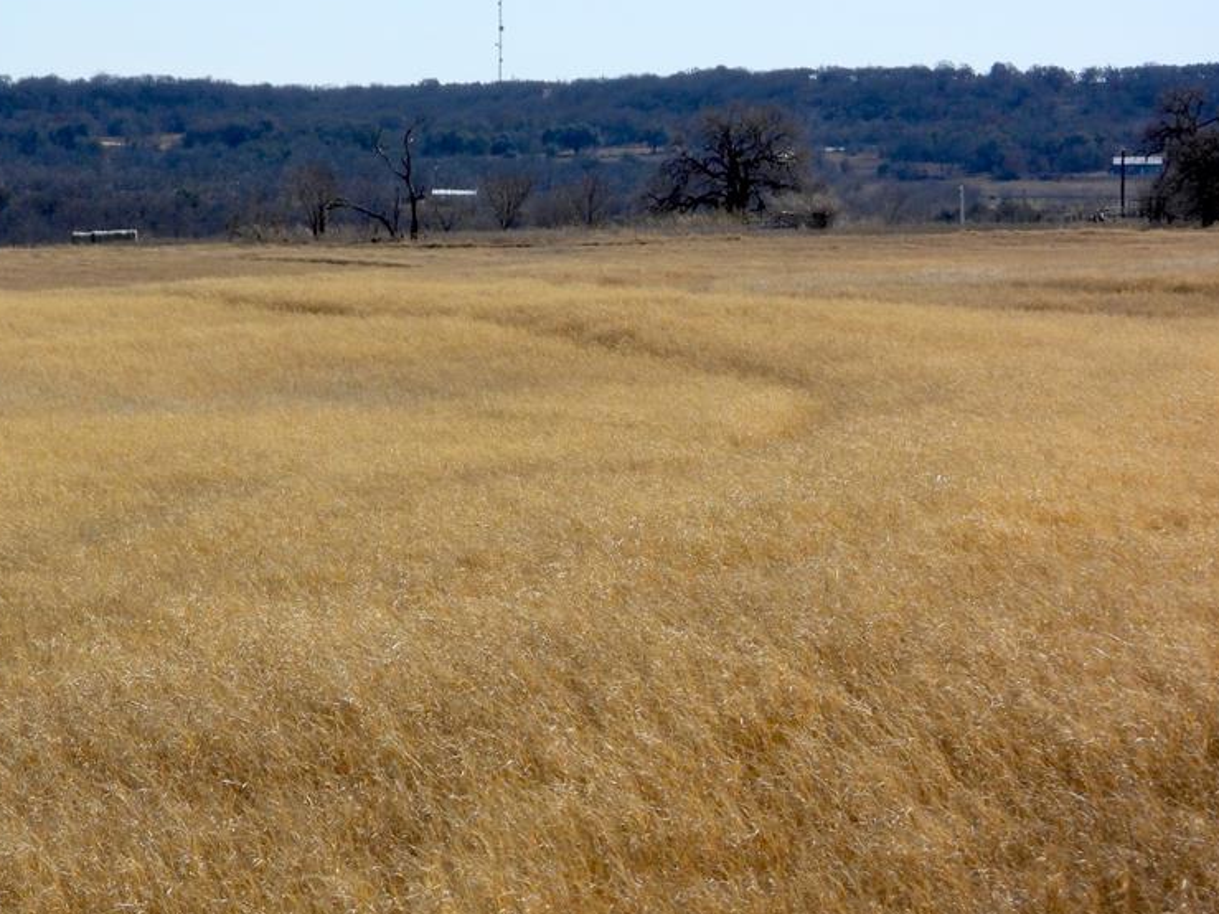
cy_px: 475
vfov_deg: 7.4
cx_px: 450
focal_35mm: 201
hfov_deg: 9.8
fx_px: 7077
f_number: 4
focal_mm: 26.1
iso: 100
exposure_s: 1/1250
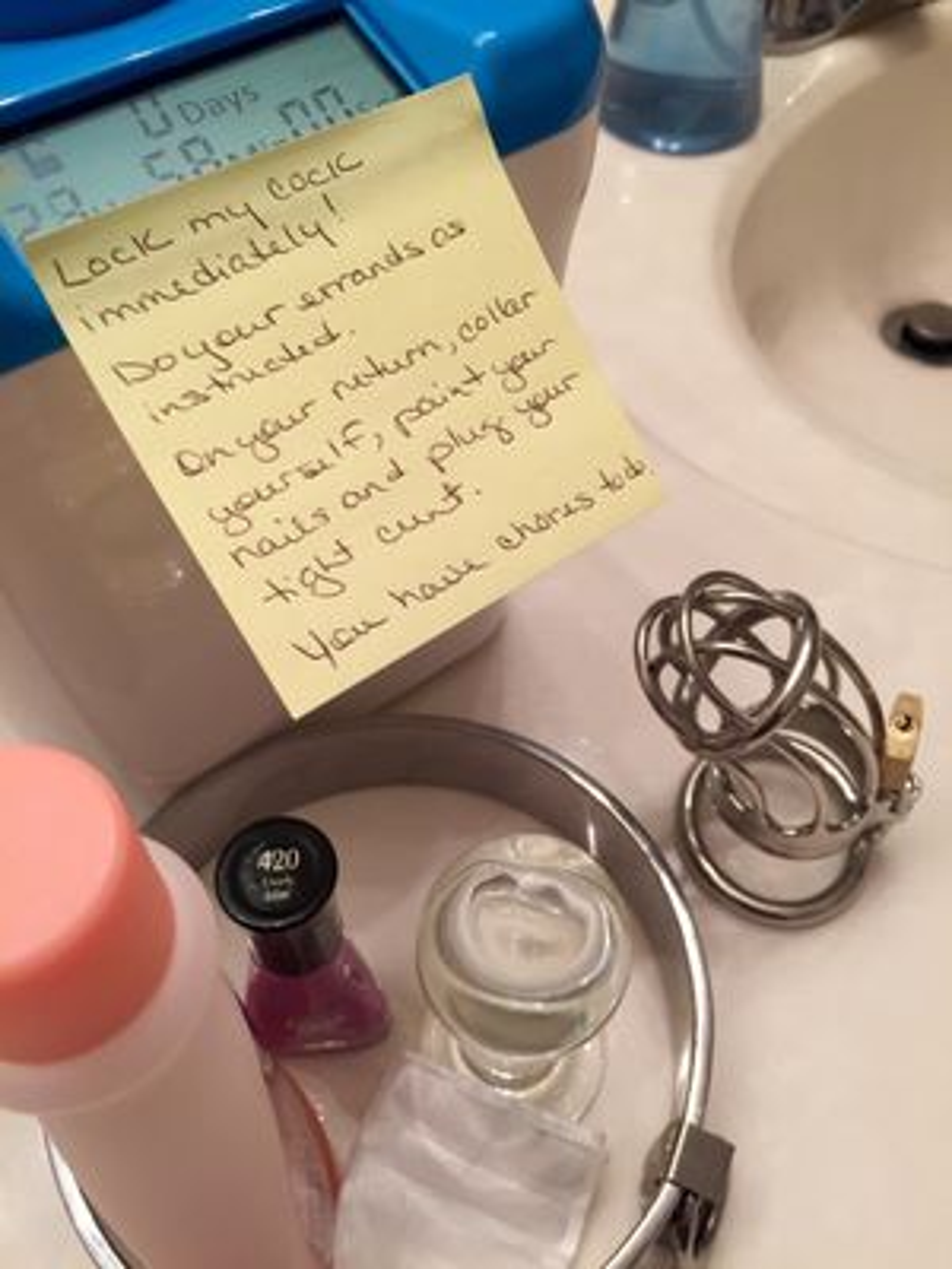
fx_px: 1063
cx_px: 476
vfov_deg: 61.7
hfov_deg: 48.2
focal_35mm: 29
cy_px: 634
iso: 32
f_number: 2.2
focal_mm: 4.15
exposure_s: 1/30
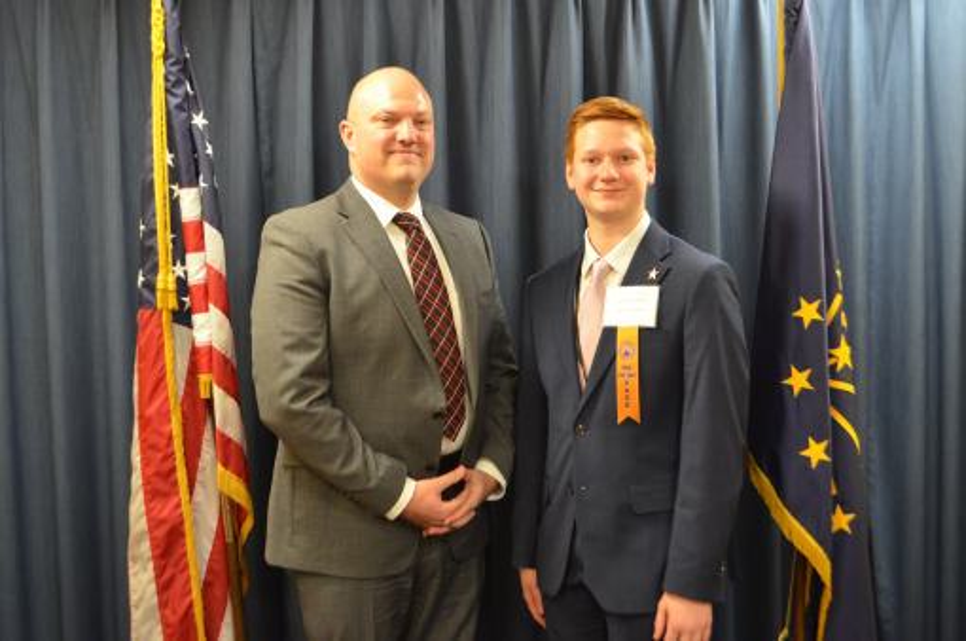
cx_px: 483
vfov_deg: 31.8
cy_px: 320
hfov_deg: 46.5
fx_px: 1125
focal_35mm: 42
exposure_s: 1/15
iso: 640
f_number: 4.5
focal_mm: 28
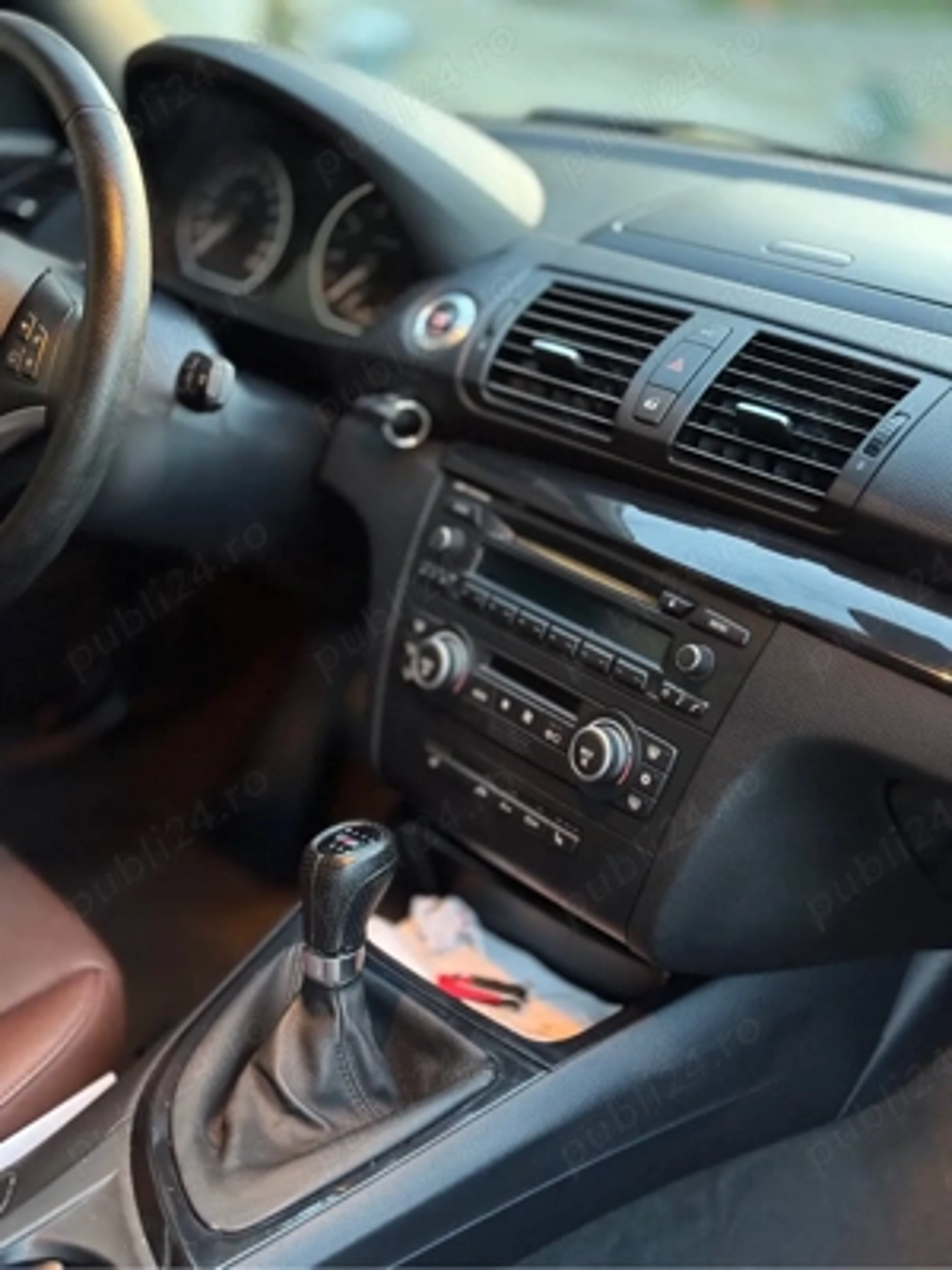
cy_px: 635
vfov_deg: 39.7
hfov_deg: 30.3
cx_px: 476
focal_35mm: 48
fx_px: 1760
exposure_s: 1/26
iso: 800
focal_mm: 6.76
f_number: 1.78
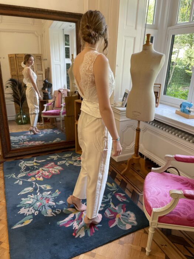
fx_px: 194
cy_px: 130
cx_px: 97
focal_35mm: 26
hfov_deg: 53.1
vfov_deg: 67.3
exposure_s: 1/117
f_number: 1.6
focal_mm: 4.2
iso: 125
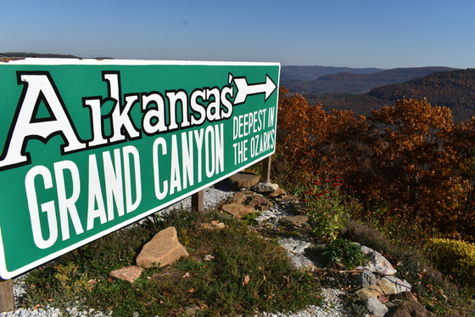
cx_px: 238
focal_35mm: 27
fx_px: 356
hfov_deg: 67.4
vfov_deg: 47.9
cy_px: 158
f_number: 13
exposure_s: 1/200
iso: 100
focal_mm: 18
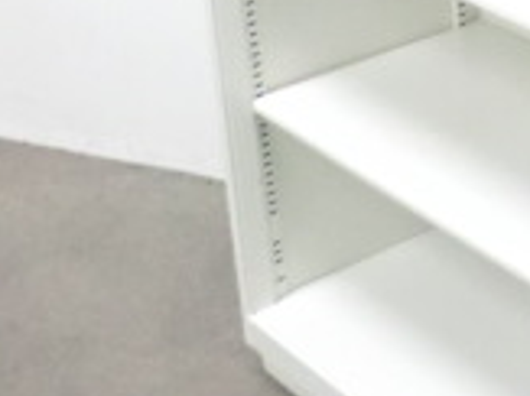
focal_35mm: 106
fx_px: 1622
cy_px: -153
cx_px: 829
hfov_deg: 16.6
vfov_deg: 13.3
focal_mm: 4.9
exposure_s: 1/50
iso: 800
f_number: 3.2
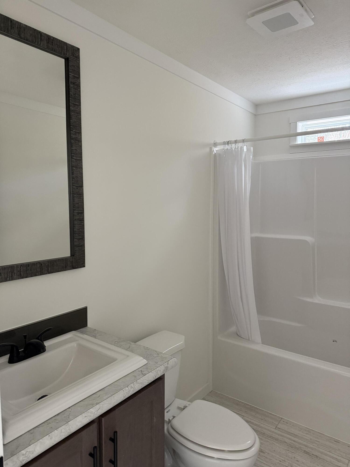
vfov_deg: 71.6
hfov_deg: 56.8
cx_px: 175
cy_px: 234
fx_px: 324
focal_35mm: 24
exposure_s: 1/60
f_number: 1.78
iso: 500
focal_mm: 6.76
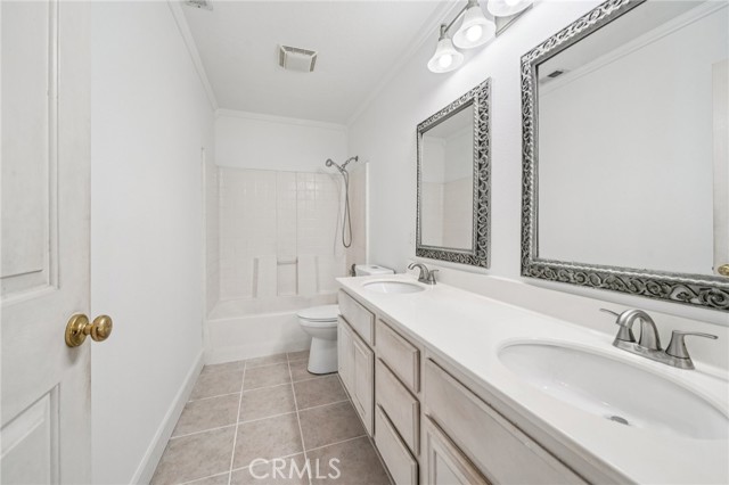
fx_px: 263
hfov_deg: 108.4
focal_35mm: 13
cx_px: 364
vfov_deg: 85.4
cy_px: 242
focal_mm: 13
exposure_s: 1/30
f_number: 8
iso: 400
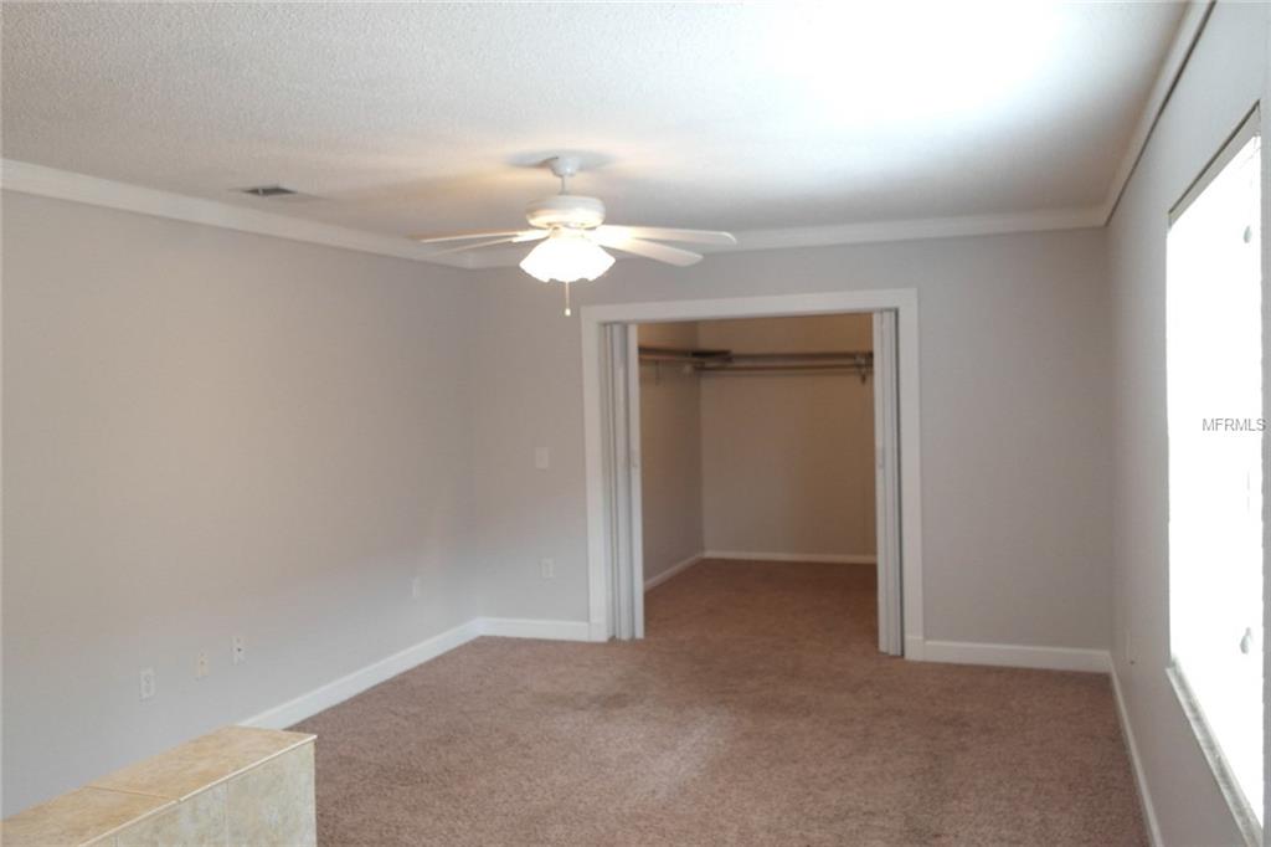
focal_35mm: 30
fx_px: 1059
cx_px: 636
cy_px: 424
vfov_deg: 43.6
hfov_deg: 61.9
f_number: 3.5
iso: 400
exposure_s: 1/60
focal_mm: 20
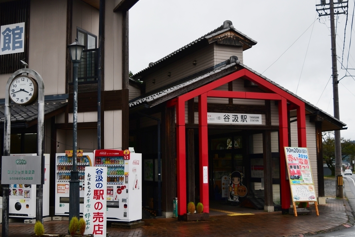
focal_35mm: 50
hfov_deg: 39.6
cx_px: 173
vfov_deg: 27.0
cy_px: 109
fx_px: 493
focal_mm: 25
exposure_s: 1/320
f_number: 4
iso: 200
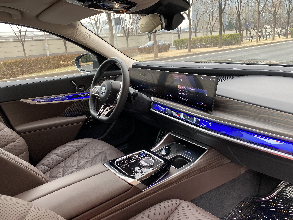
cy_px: 110
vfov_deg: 53.1
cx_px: 146
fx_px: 220
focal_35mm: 26
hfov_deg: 67.3
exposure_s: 1/122
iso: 64
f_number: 1.8
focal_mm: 4.25
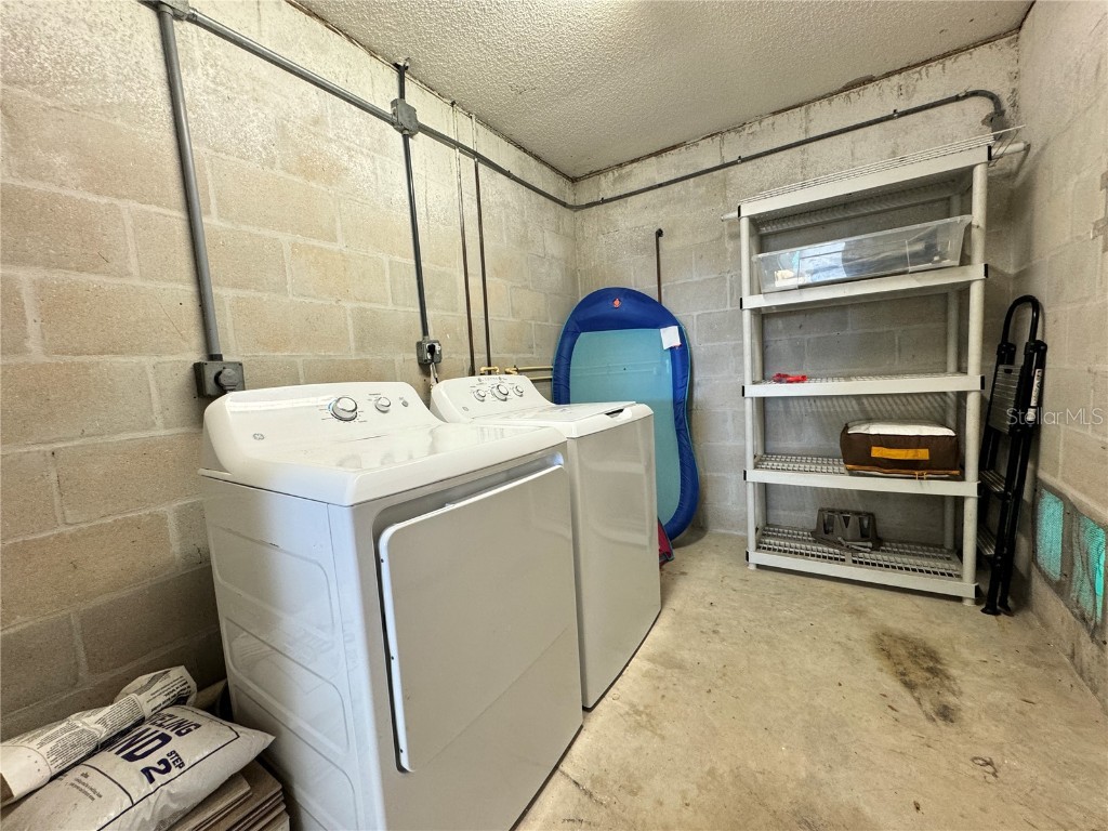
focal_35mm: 14
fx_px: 448
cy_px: 416
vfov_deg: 85.7
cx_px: 554
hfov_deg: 102.1
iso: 200
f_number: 2.2
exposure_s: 1/60
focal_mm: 2.22
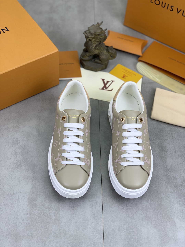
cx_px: 92
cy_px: 124
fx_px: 371
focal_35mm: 52
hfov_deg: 28.0
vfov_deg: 36.8
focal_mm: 6
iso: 16
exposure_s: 1/121
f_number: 2.4
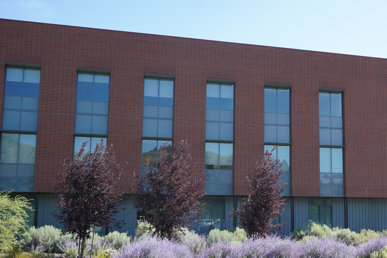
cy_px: 143
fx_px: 516
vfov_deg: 28.1
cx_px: 266
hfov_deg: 40.5
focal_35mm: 48
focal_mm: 33
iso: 100
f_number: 4.5
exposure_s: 1/250
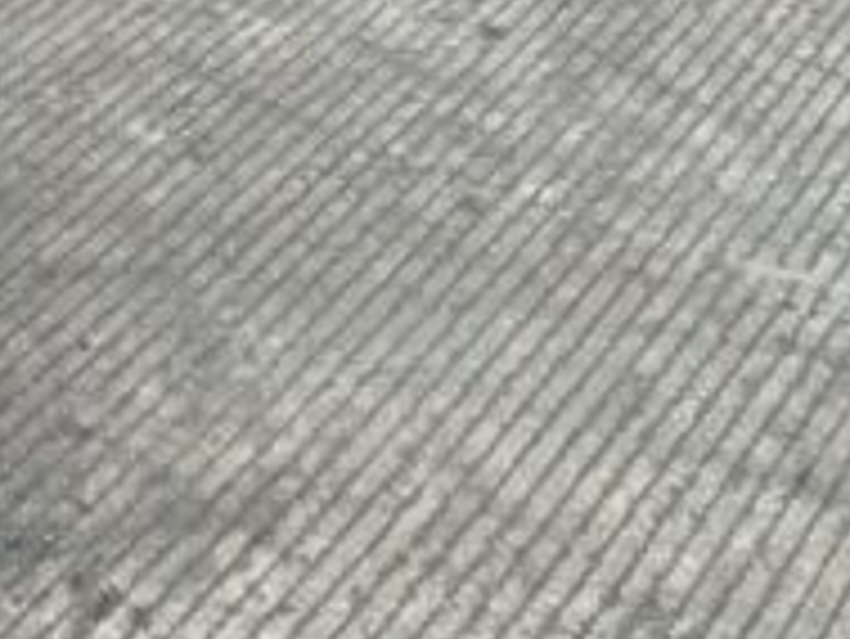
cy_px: -40
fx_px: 2408
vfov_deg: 14.8
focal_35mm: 98
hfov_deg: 18.0
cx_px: -405
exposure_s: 1/122
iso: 20
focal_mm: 3
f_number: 1.8
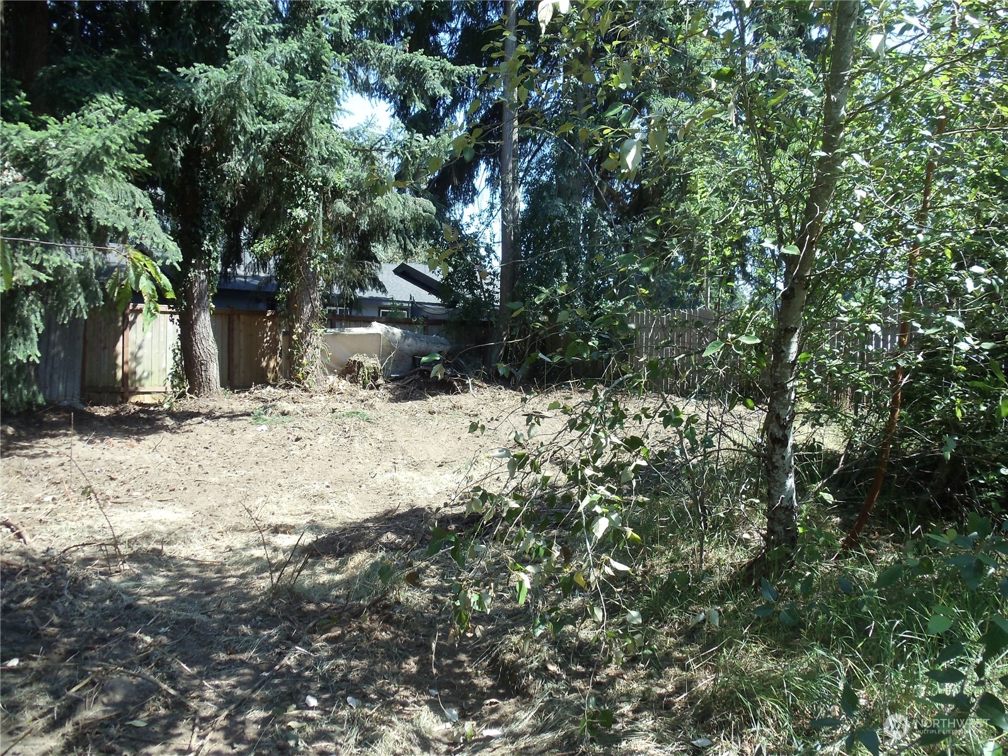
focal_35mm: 44
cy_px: 378
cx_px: 504
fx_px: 1281
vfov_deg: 32.9
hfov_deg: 42.9
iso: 100
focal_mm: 6
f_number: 3.5
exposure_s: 1/250
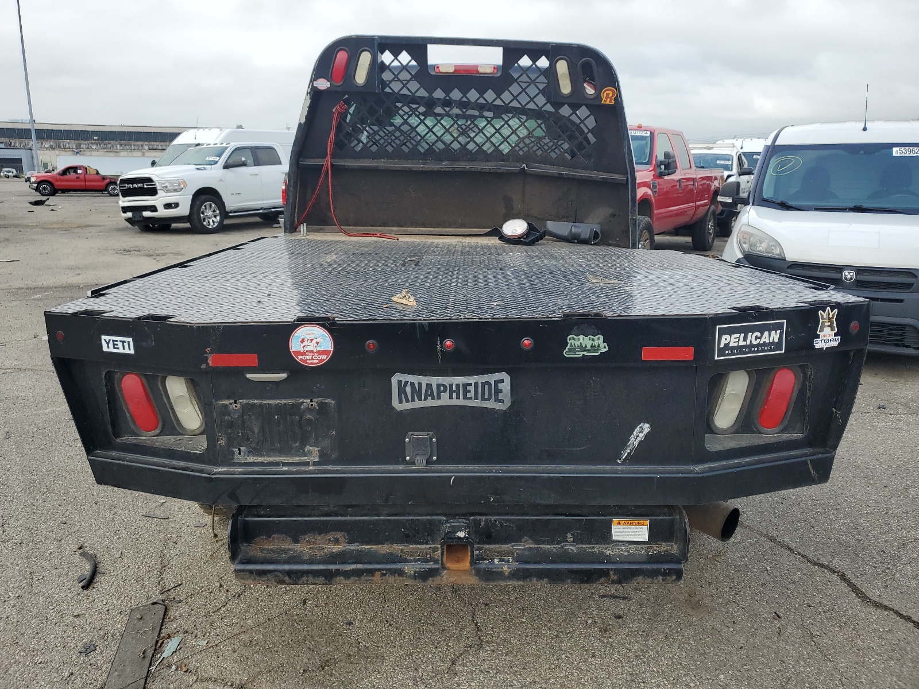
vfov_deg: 53.1
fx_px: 690
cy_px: 344
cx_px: 460
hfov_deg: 67.3
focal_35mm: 26
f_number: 1.5
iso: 50
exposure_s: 1/1429
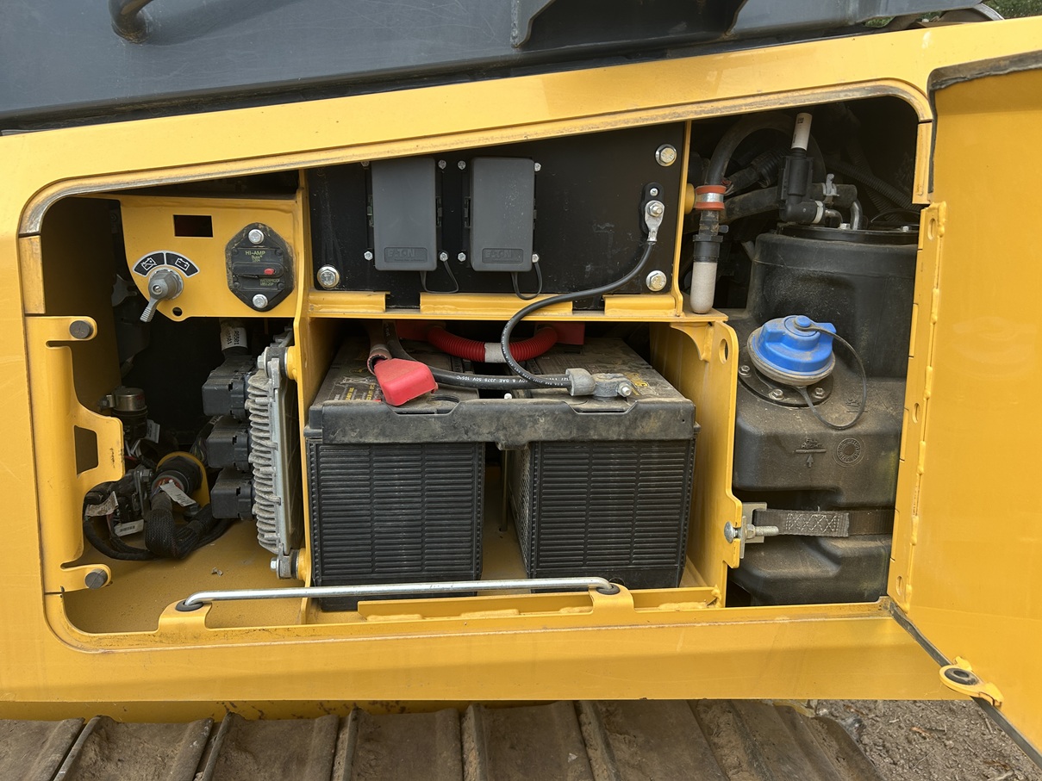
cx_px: 521
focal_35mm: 26
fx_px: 783
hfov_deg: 67.3
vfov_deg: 53.1
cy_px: 390
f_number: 1.5
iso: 50
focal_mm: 5.7
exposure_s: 1/650
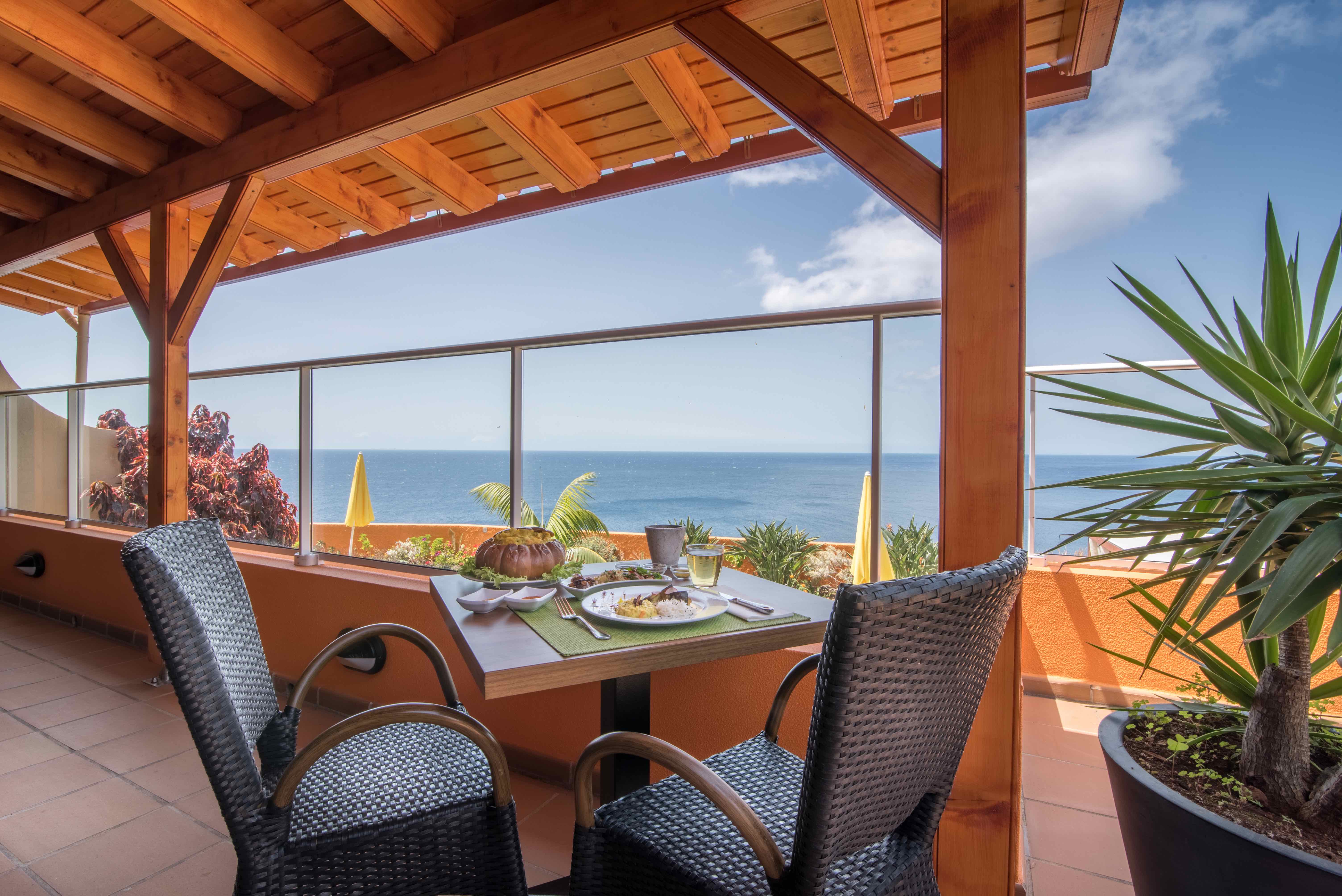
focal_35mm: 16
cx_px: 671
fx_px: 597
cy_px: 448
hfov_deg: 96.7
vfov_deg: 73.8
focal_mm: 16
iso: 100
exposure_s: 1/200
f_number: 22
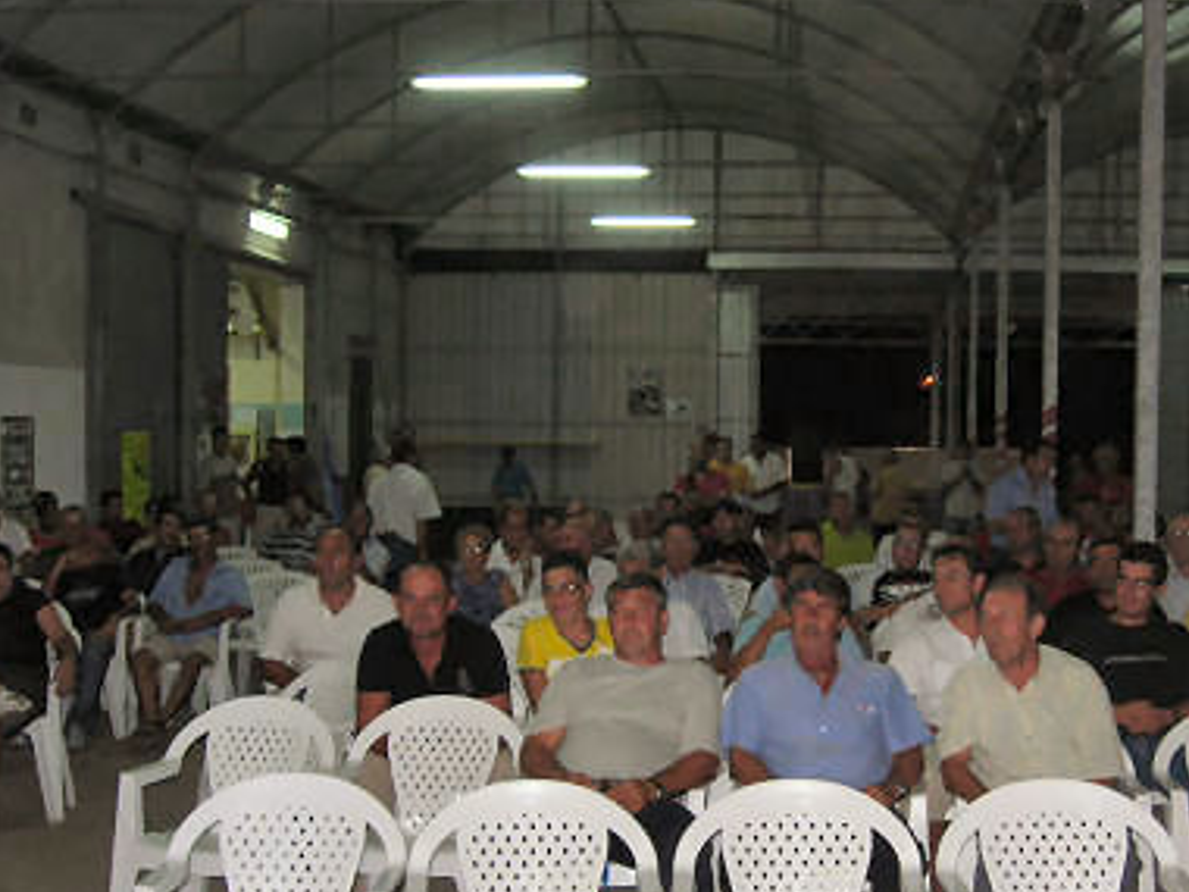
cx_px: 814
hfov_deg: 32.4
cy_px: 576
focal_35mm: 59
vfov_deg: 24.7
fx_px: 2027
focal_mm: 7.8
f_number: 2.8
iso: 100
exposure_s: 1/60.1
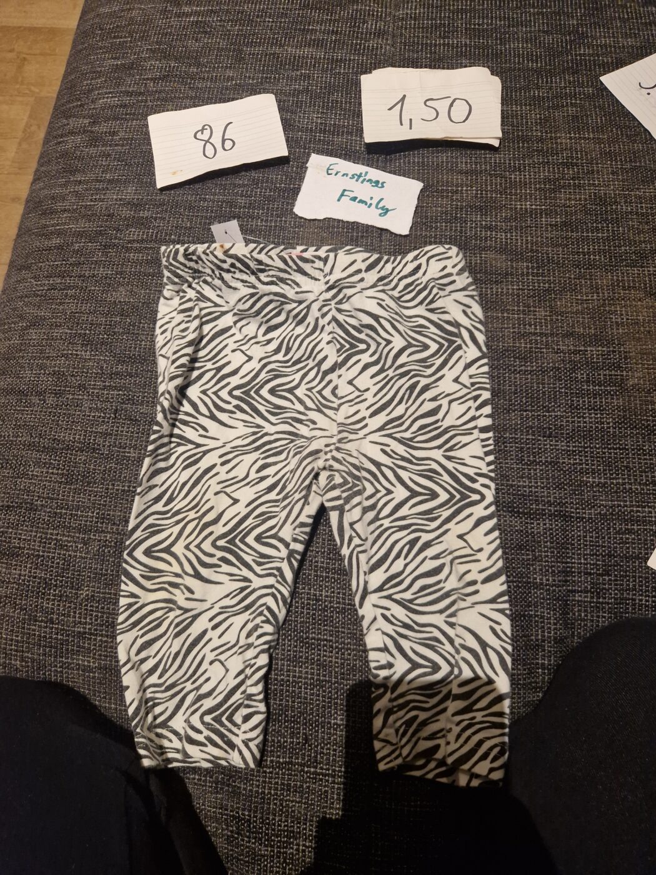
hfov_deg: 58.9
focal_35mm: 23
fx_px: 581
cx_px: 328
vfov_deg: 73.9
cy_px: 438
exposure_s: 1/100
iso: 50
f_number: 1.8
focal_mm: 5.4
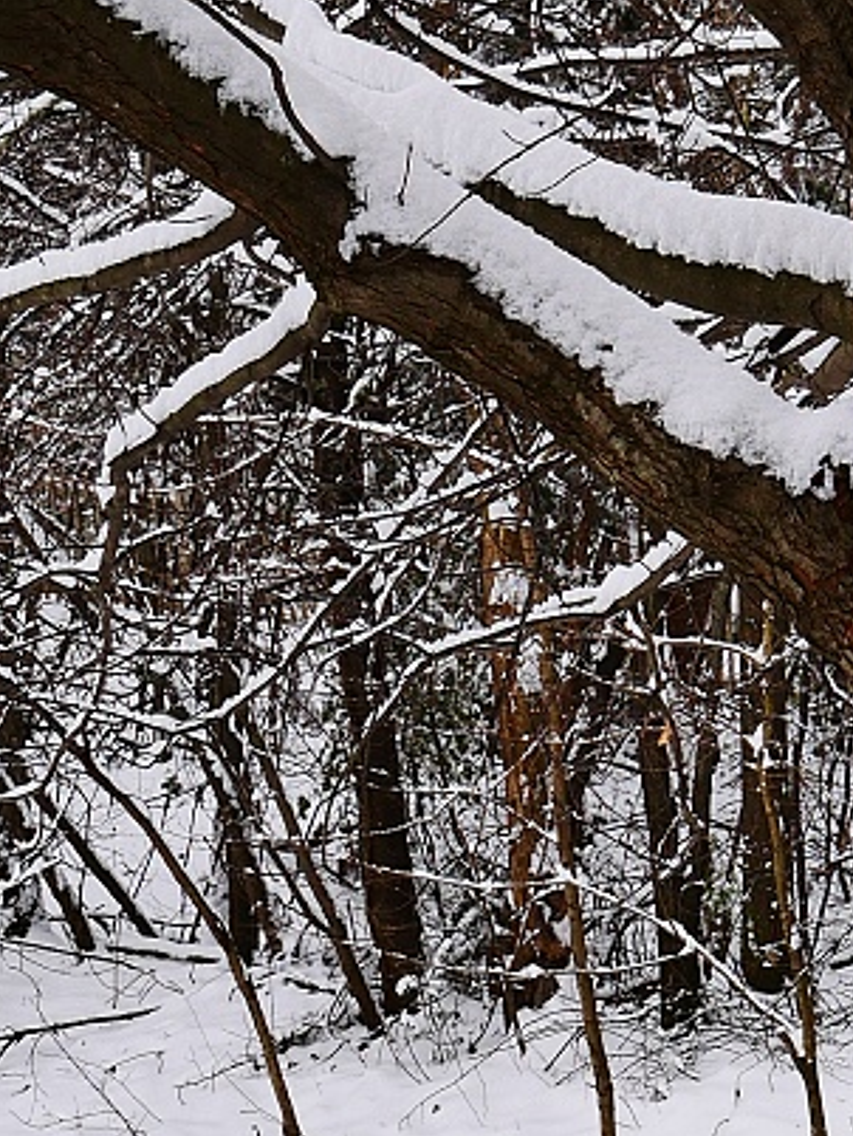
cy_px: 280
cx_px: 1018
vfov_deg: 11.3
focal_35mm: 174
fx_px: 5711
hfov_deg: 8.5
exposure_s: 1/320
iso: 200
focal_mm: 25
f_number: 4.5
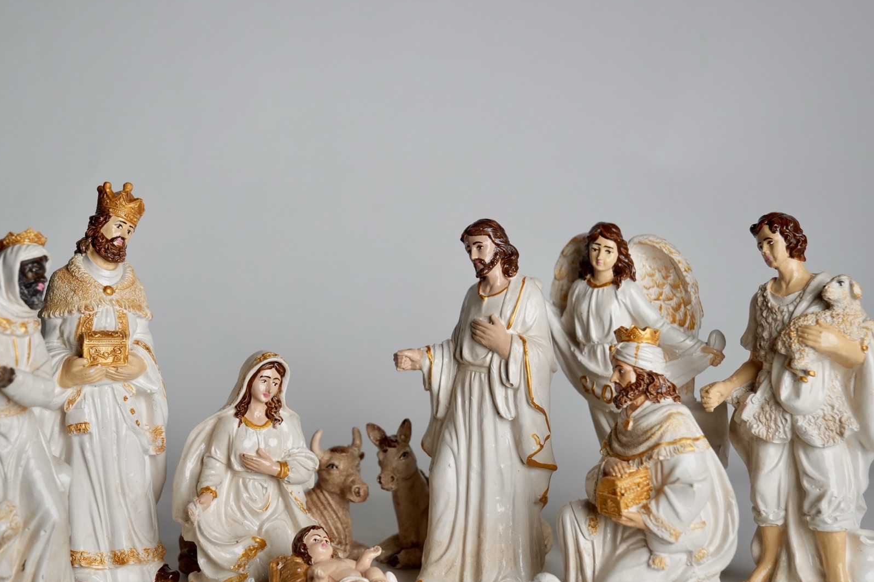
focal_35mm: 66
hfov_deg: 30.7
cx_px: 389
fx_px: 1593
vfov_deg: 20.7
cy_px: 323
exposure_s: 1/1000
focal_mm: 35
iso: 400
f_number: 2.8
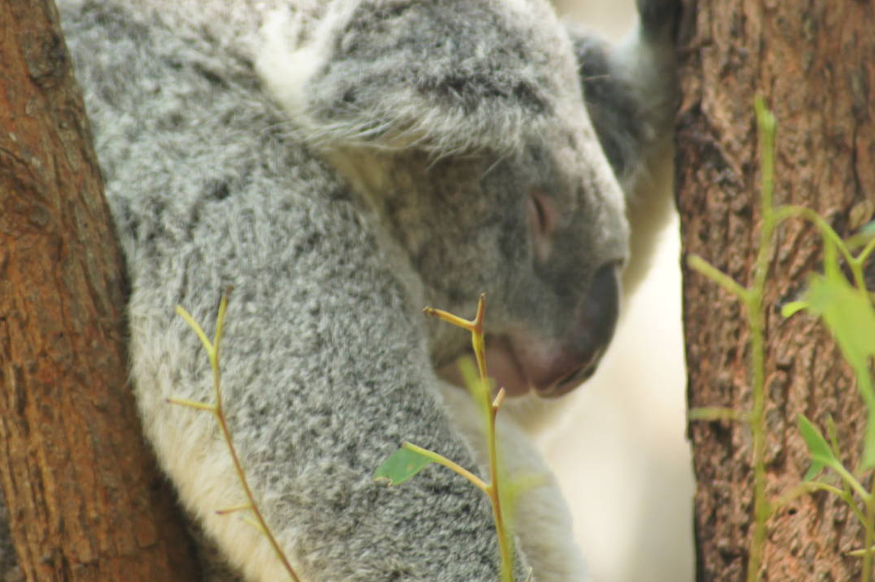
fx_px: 16325
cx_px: 417
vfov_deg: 2.0
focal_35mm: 672
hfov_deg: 3.1
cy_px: 209
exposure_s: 1/50
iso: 400
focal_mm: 300
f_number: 5.6
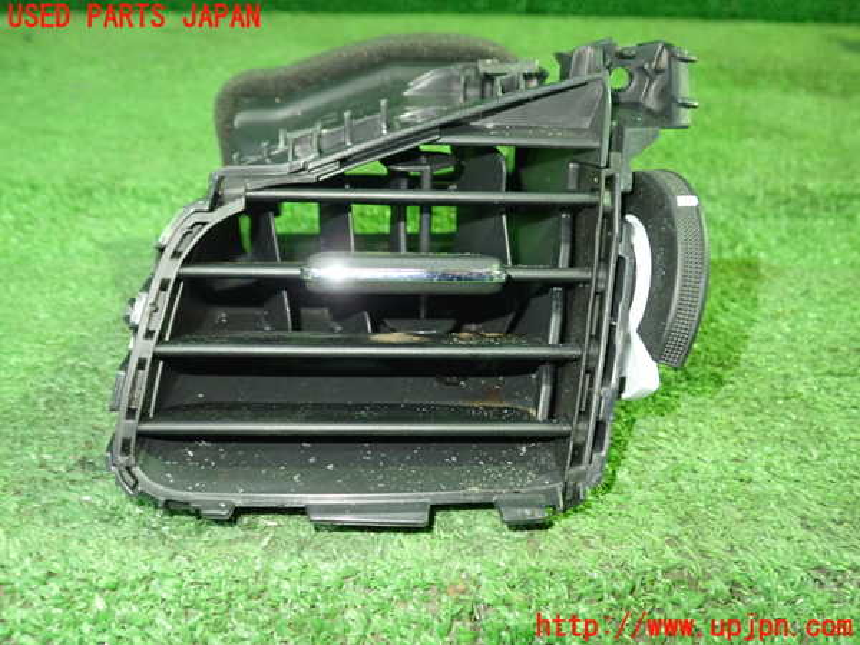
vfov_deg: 46.8
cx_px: 430
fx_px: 745
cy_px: 322
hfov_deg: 60.0
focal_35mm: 30
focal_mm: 5.5
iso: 1000
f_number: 2.3
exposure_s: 1/30
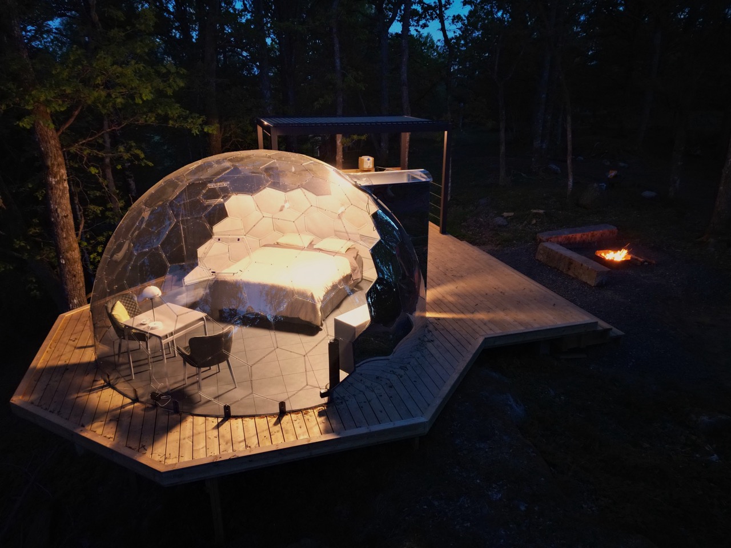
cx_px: 366
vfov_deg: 56.8
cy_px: 274
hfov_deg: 71.6
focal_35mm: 24
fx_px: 507
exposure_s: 1/8
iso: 1240
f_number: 1.7
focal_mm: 6.72
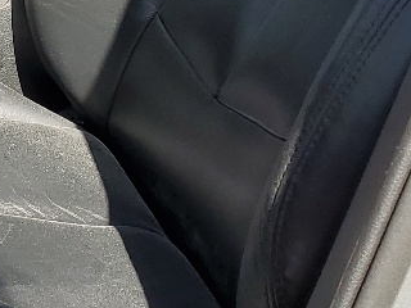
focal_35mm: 130
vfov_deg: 11.1
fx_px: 1544
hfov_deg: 14.2
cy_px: -91
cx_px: -204
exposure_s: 1/1000
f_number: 1.5
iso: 50
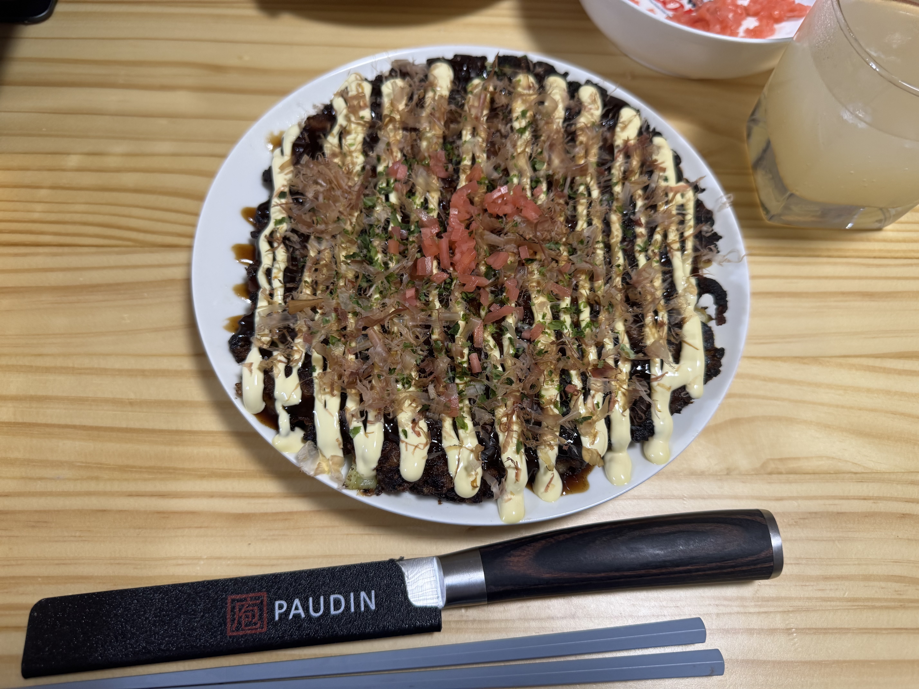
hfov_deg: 71.6
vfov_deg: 56.8
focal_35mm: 24
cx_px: 460
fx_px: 637
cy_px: 344
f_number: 1.78
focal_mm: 6.76
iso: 200
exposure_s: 1/50
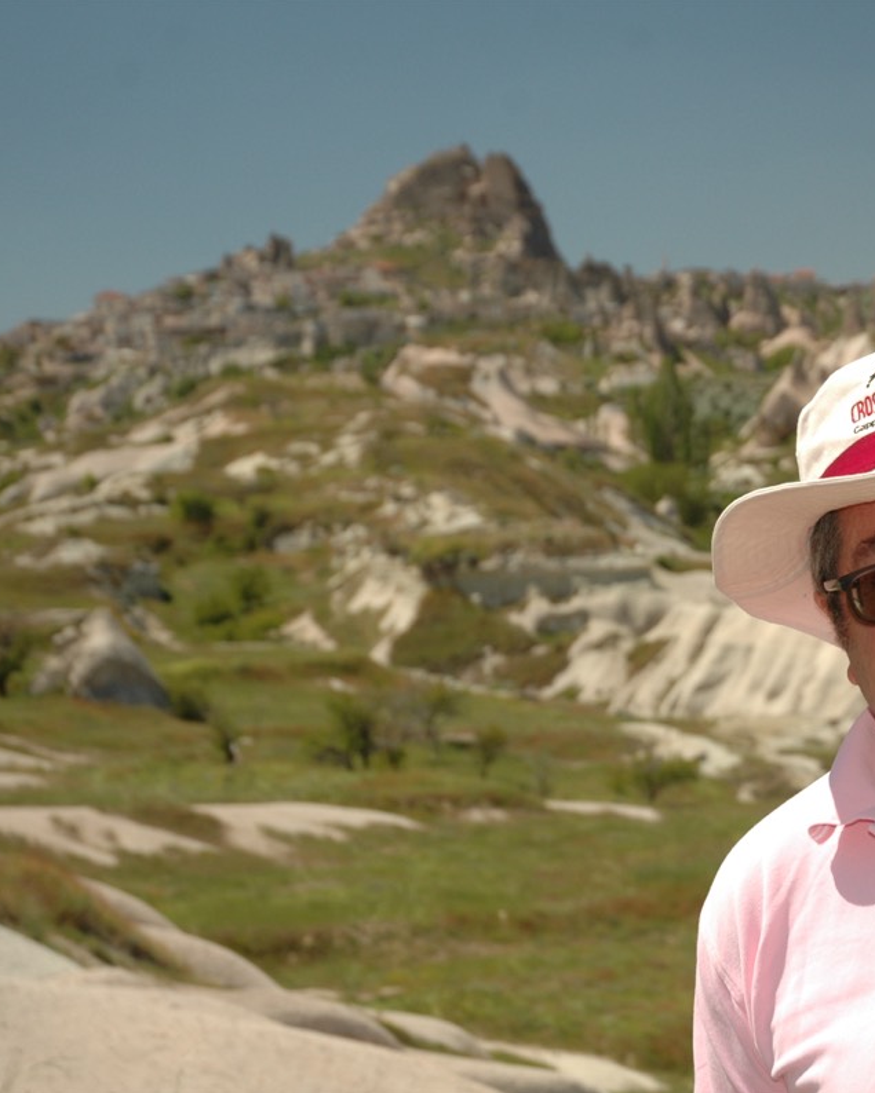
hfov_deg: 17.8
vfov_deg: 22.5
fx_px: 2752
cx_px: 805
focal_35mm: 85
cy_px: 546
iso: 200
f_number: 5.6
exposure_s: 1/500
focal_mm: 40
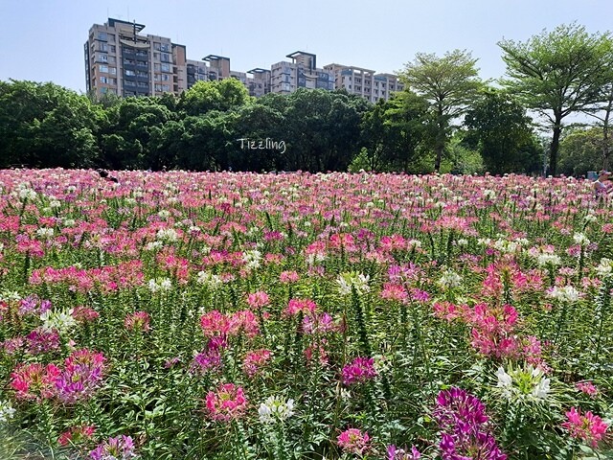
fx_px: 425
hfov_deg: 71.6
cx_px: 306
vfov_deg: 56.8
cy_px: 230
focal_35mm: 24
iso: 50
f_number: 1.8
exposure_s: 1/1056
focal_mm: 5.23
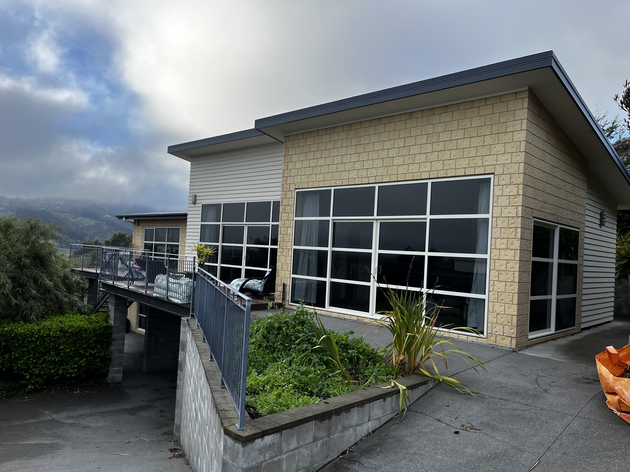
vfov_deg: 53.1
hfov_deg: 67.3
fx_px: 473
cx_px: 315
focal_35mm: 26
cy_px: 236
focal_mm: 5.1
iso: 50
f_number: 1.6
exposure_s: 1/1066
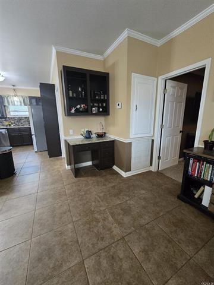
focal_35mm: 13
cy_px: 142
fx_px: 107
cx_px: 107
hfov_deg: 89.9
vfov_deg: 106.2
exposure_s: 1/60
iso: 1000
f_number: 2.2
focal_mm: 2.2
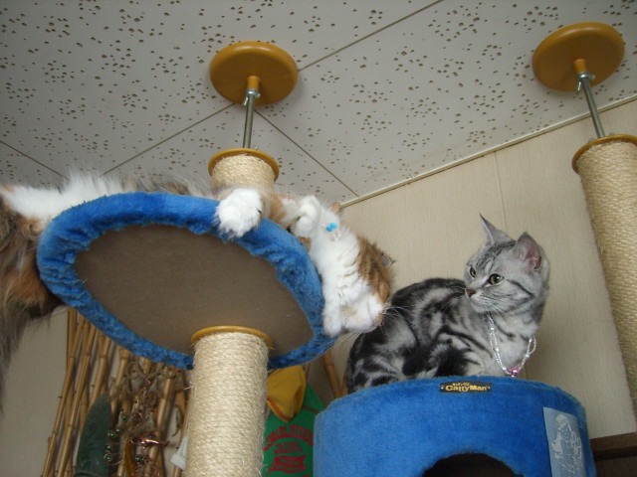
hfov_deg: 49.0
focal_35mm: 38
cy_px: 238
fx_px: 699
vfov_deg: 37.7
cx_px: 318
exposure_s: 1/40
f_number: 2.7
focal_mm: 6.2
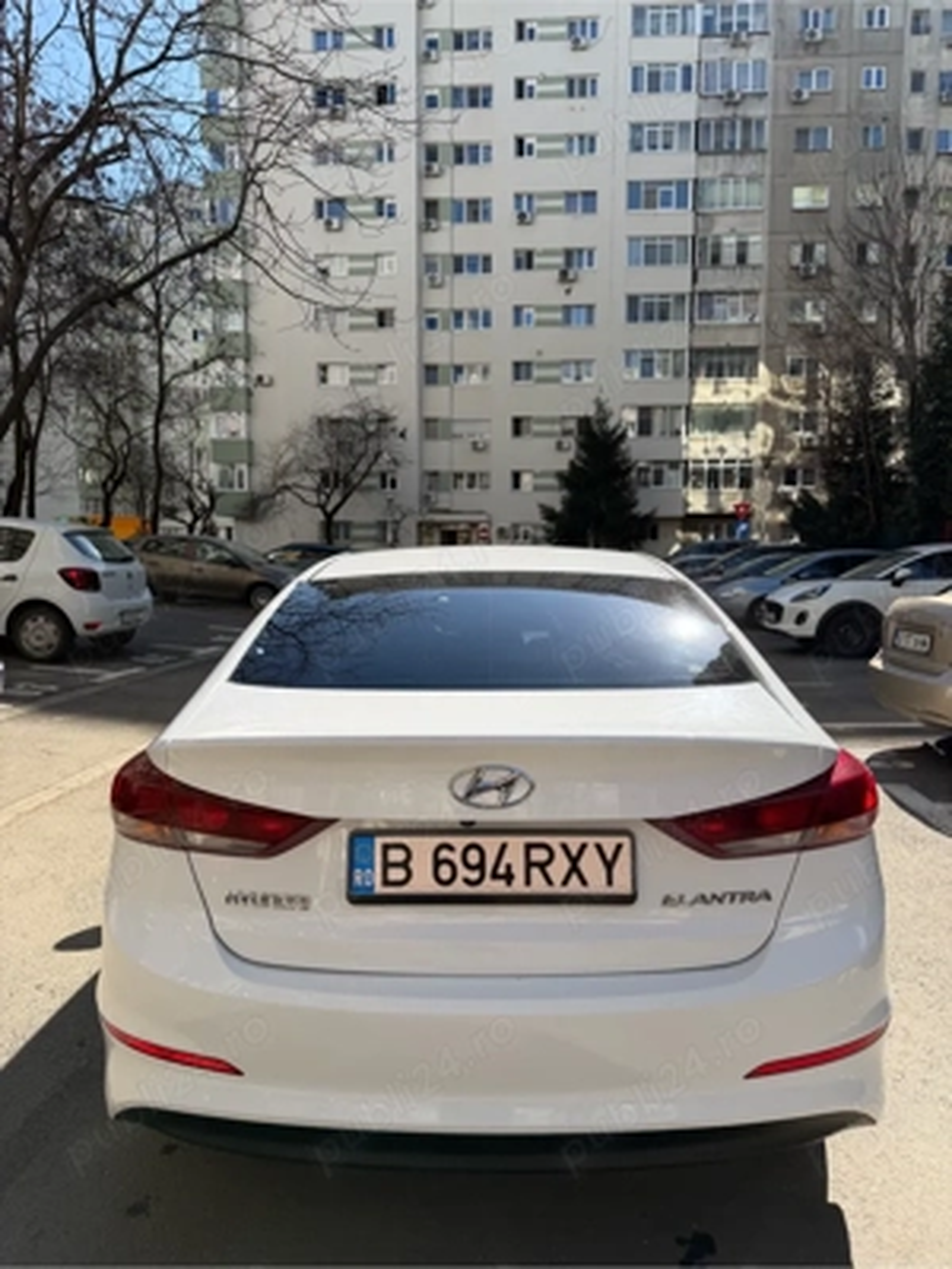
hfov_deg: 56.8
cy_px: 634
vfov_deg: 71.6
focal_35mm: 24
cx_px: 476
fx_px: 880
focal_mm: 6.76
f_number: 1.78
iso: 125
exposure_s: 1/4975
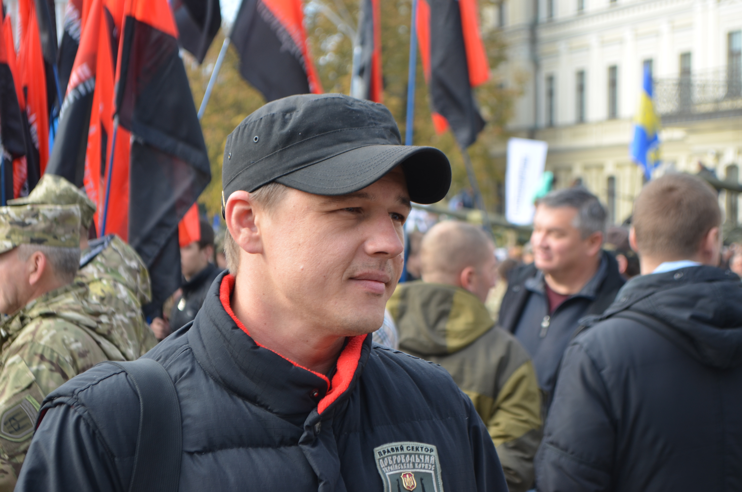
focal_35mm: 82
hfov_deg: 24.7
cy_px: 246
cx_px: 371
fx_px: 1697
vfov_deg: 16.5
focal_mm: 55
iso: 200
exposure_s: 1/200
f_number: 6.3
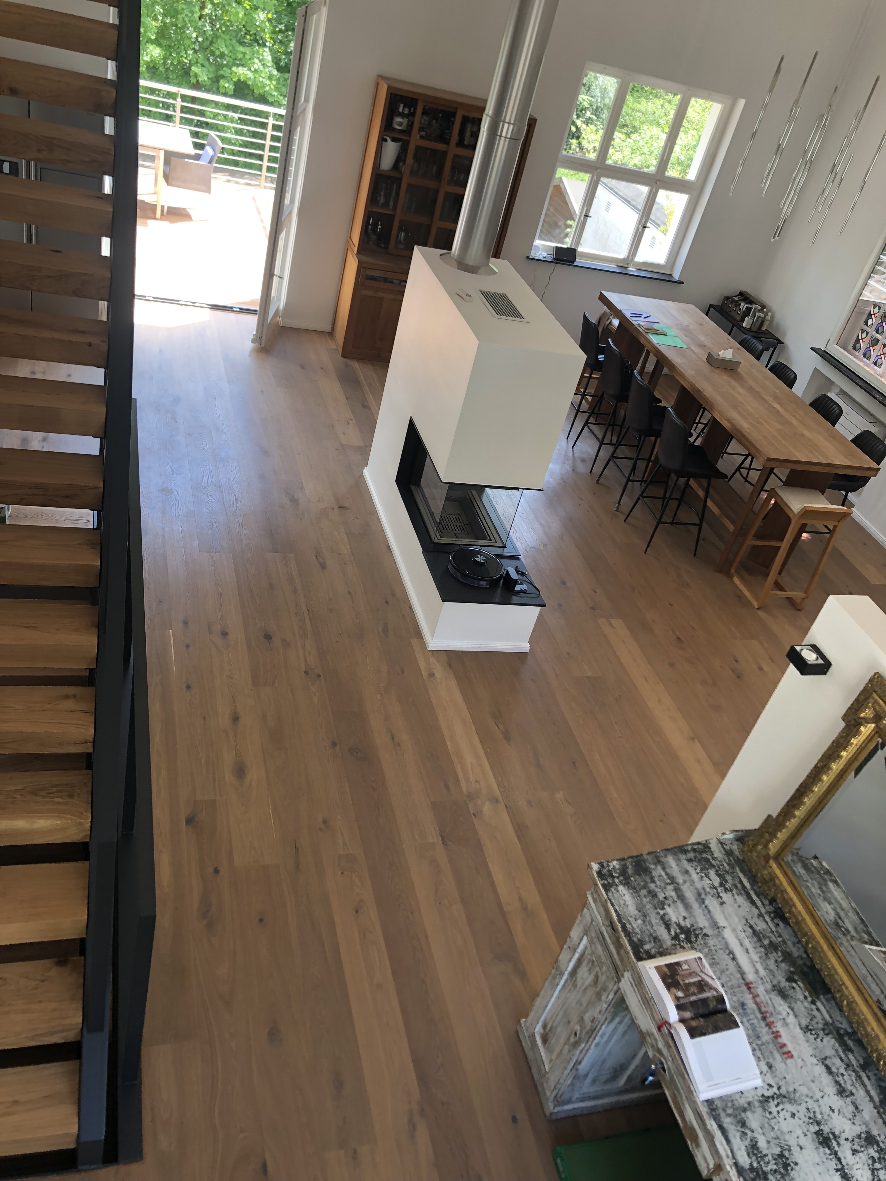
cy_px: 590
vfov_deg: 63.4
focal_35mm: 28
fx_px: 956
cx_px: 443
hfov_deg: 49.7
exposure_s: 1/120
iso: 64
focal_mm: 3.99
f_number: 1.8
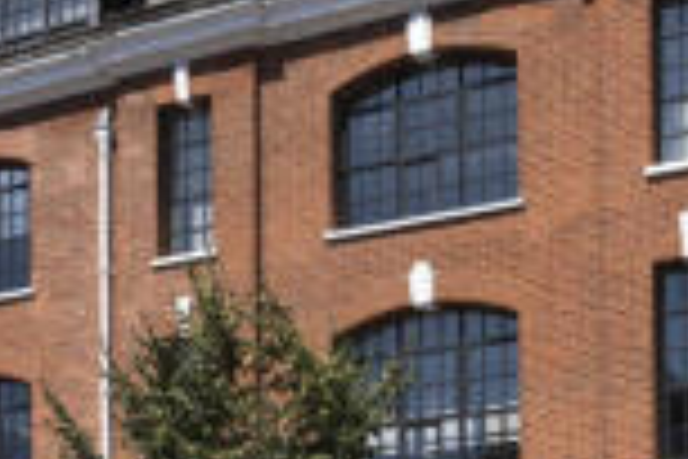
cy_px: 268
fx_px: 1070
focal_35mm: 56
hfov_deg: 34.6
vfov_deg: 24.2
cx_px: 544
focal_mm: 18
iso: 800
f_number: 9.5
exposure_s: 1/4000
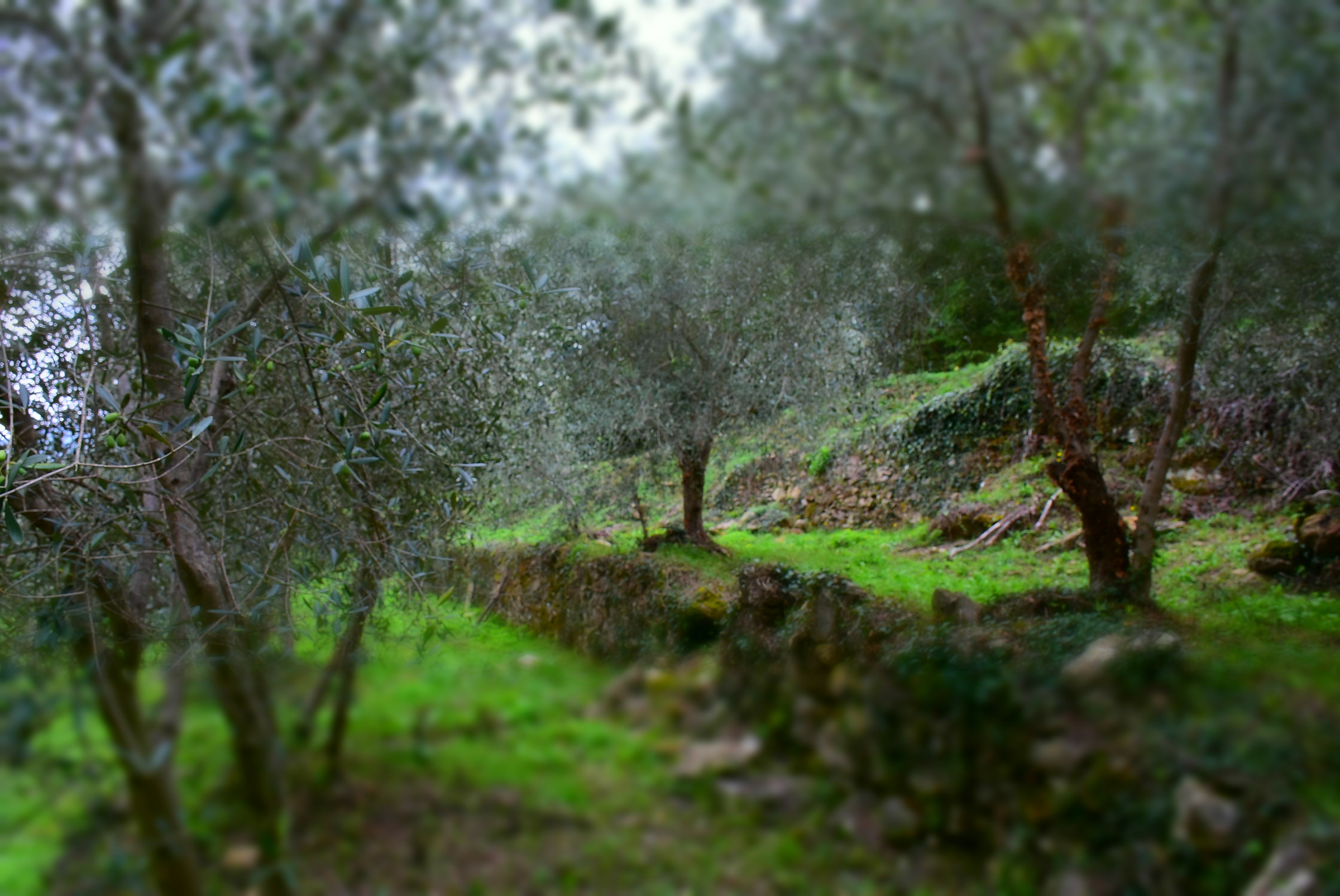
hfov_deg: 67.3
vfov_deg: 48.0
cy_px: 448
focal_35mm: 27
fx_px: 1006
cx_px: 670
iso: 400
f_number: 9
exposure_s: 1/125
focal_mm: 18
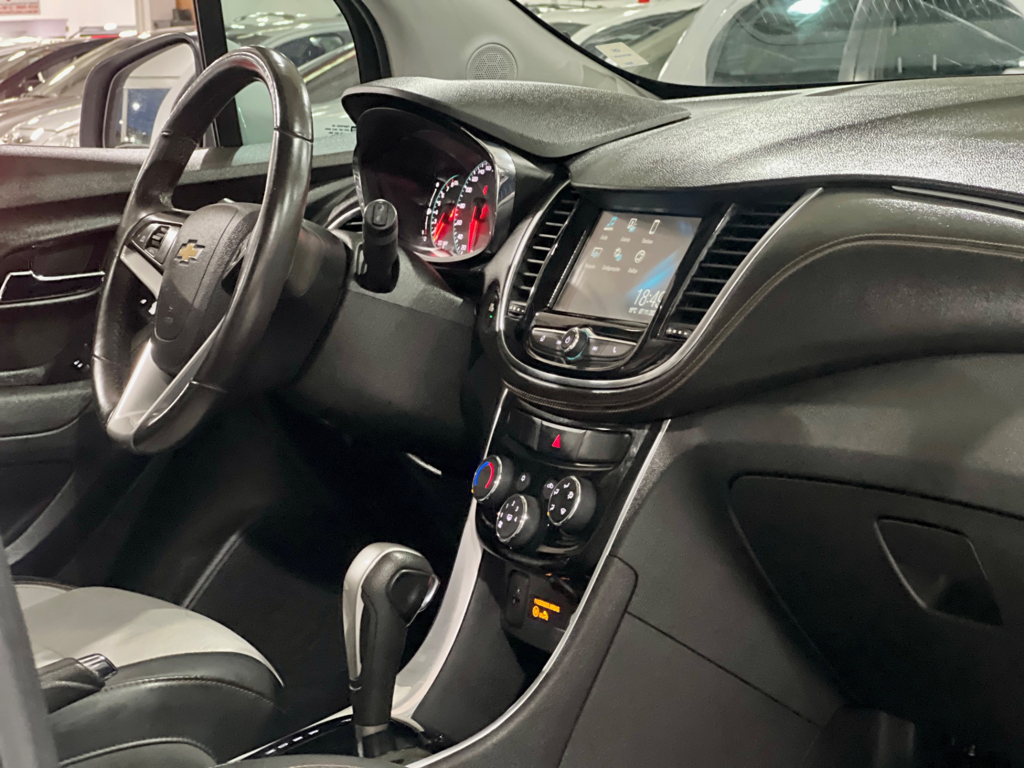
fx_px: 2278
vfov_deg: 19.1
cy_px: 384
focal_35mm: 77
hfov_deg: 25.3
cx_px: 512
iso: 1000
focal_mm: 9
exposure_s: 1/15
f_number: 2.8
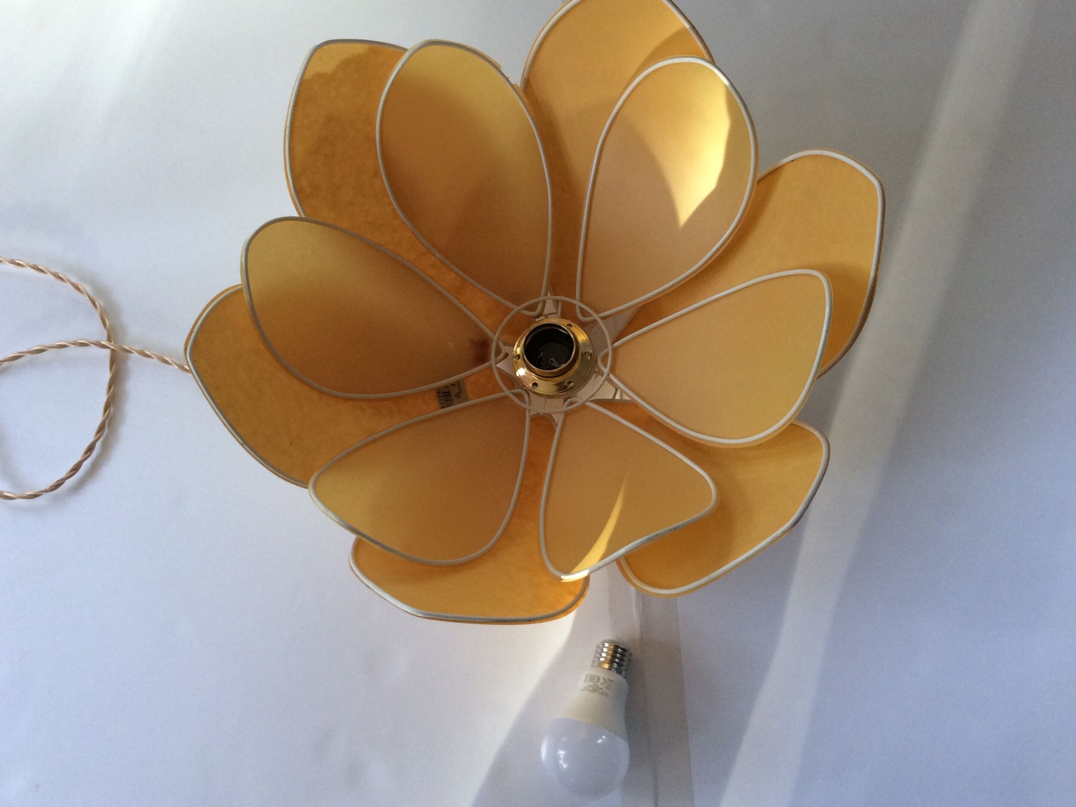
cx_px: 543
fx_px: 1026
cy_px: 394
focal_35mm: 33
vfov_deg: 42.9
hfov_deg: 55.4
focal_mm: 3.3
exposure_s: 1/25
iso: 80
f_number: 2.4
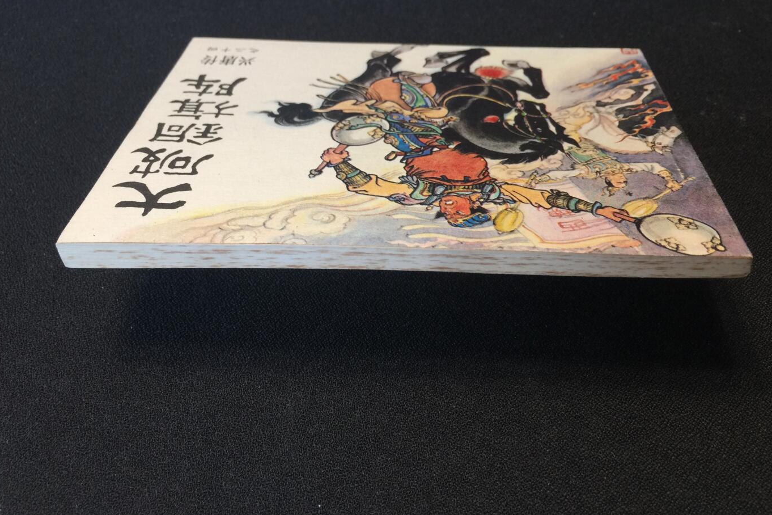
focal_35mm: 31
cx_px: 382
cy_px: 266
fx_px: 665
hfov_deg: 60.3
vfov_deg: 42.3
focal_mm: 4.15
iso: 32
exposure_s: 1/33
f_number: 2.2
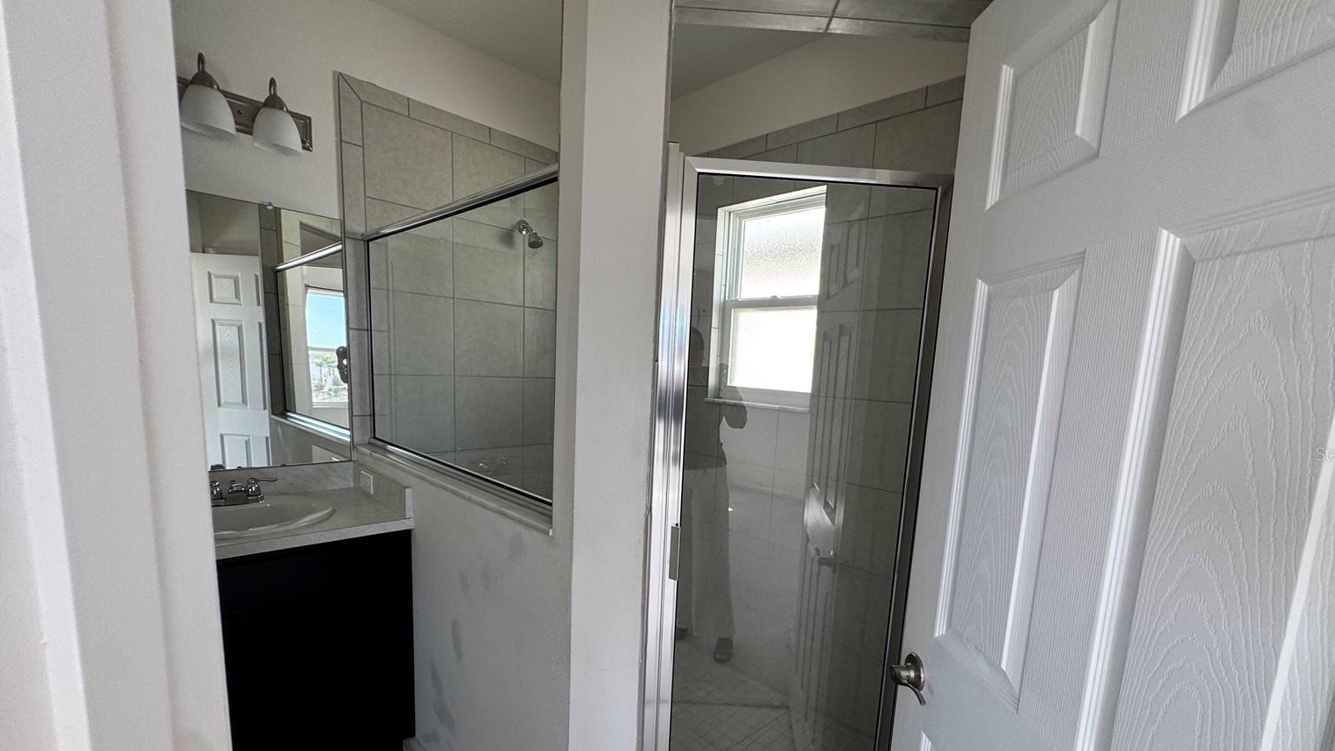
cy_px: 453
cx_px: 698
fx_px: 566
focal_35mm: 16
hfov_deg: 99.3
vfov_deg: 66.4
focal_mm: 2.22
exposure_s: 1/99
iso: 64
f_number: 2.2
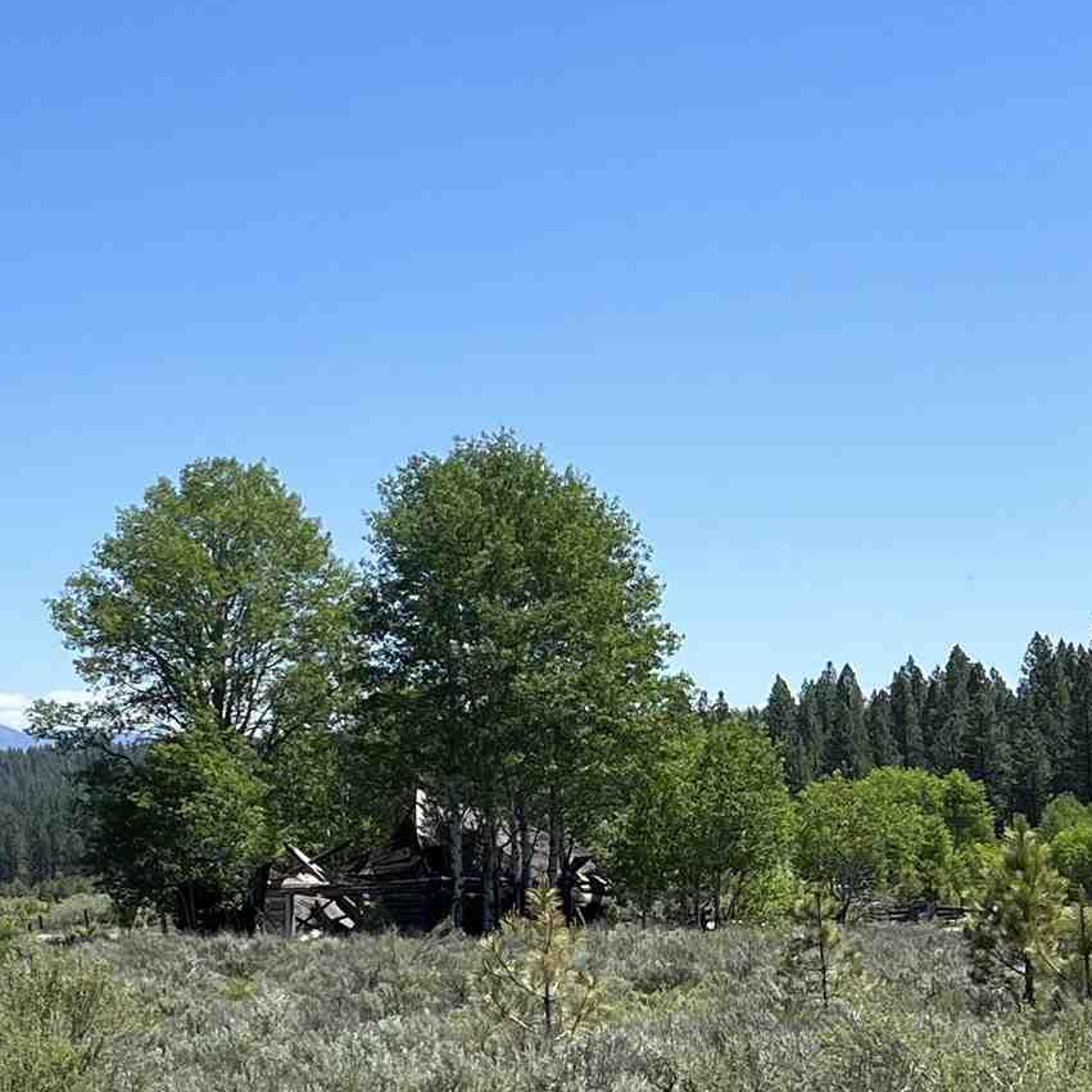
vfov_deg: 20.8
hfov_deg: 17.1
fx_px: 2962
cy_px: 744
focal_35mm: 83
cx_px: -873
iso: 50
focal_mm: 5.7
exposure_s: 1/3257
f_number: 1.5
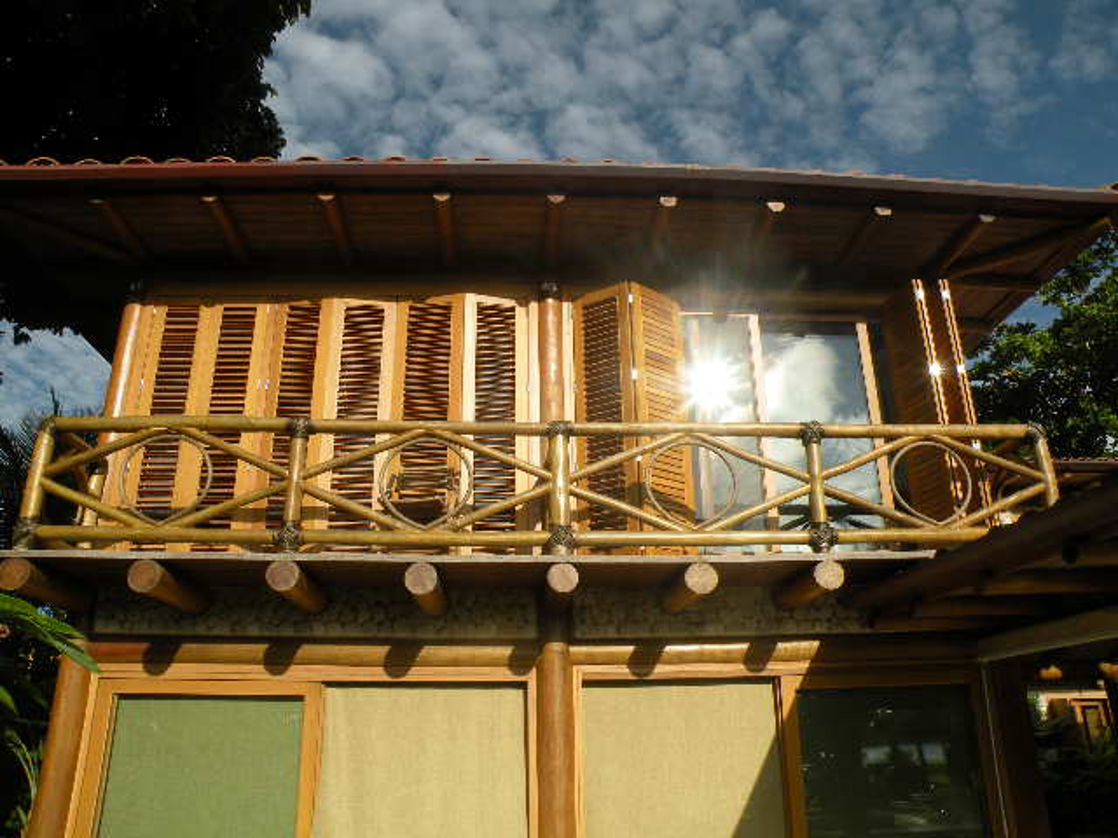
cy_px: 419
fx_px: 872
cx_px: 559
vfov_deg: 51.4
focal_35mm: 27
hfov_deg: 65.3
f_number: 7.1
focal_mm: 4.7
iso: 64
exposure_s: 1/333
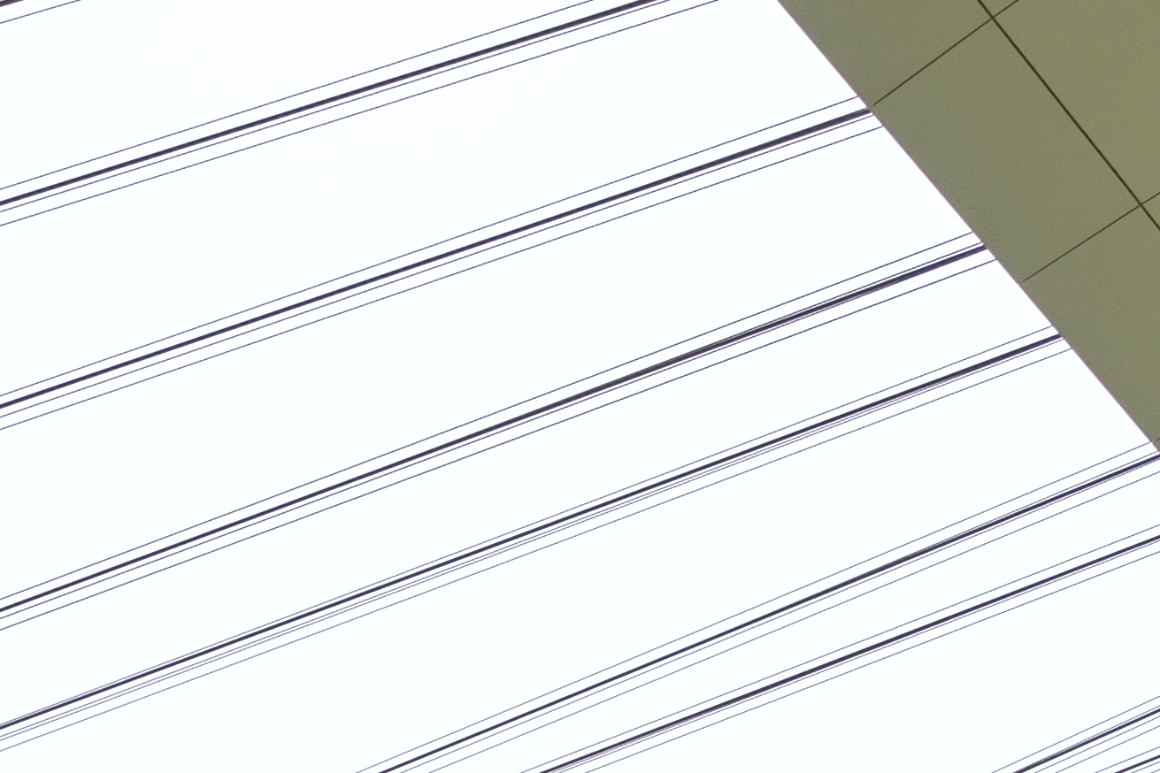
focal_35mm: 87
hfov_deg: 21.1
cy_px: 2583
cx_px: -365
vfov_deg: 9.8
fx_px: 2803
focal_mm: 12
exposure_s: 1/640
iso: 100
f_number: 4
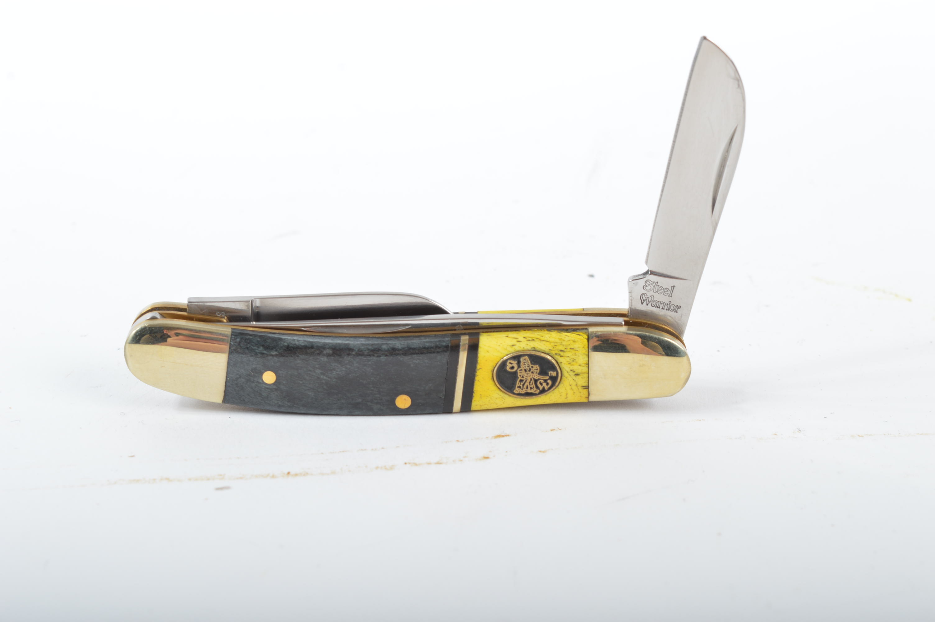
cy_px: 311
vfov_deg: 16.5
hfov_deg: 24.6
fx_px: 2141
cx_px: 468
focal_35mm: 82
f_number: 13
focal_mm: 55
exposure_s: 1/200
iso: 100
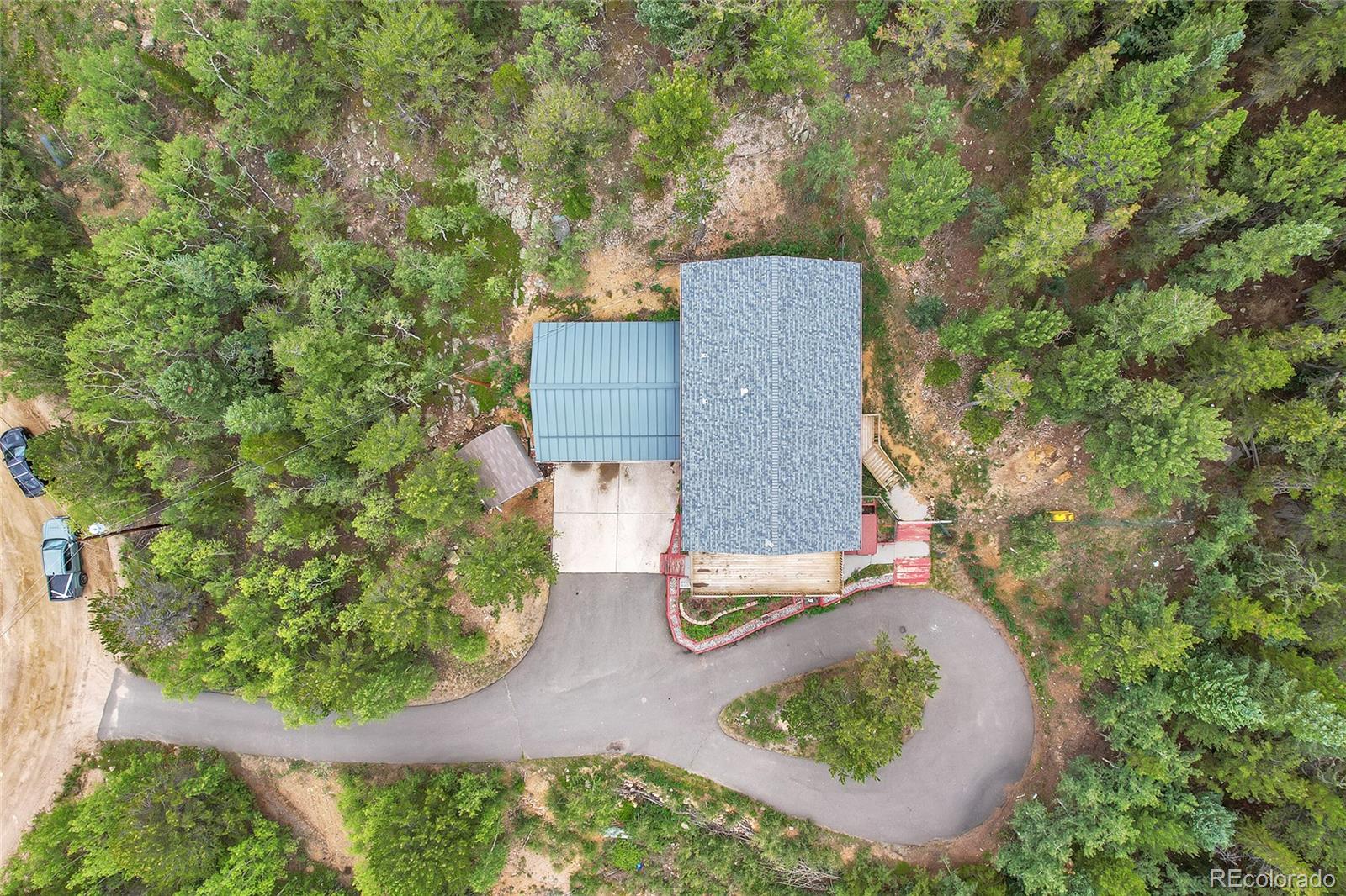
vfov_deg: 57.2
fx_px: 822
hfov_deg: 78.6
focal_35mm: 22
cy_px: 448
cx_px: 673
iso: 100
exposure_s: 1/400
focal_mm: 8.38
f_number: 2.8
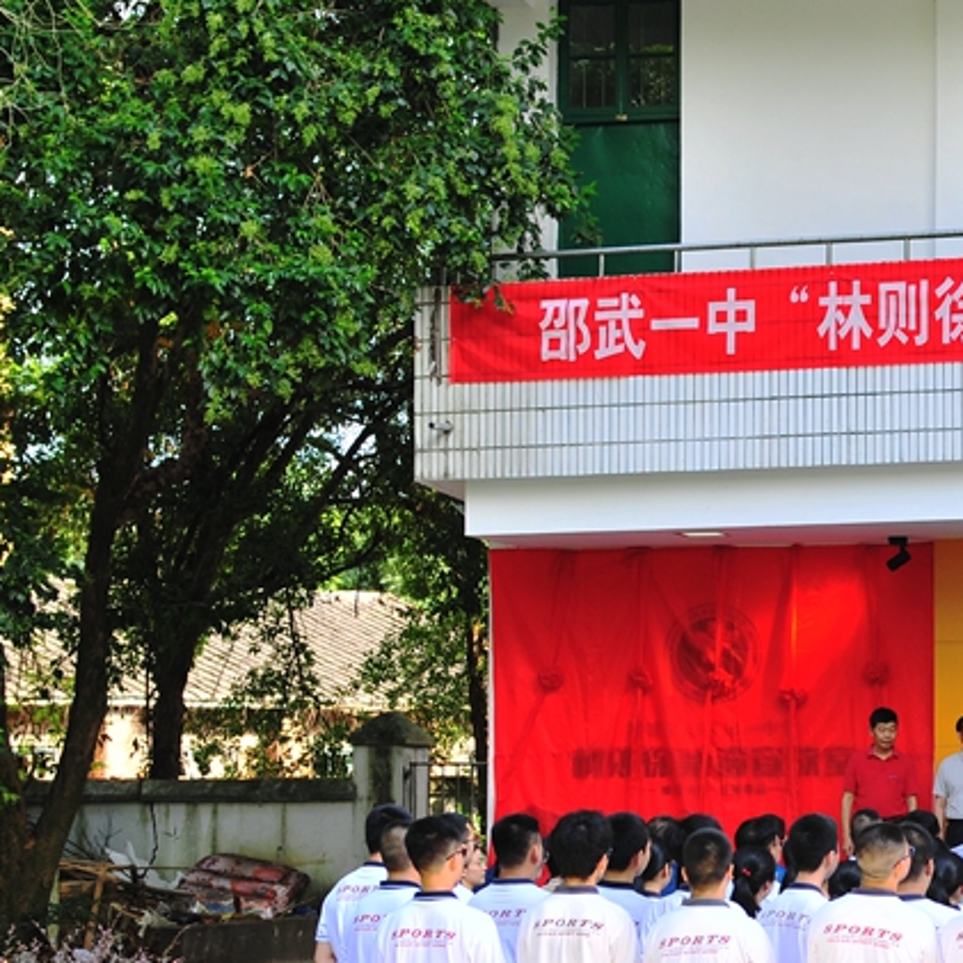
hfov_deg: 16.8
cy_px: 574
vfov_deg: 17.6
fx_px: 3116
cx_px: 1148
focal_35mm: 99
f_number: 4.5
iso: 200
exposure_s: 1/200
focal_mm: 32
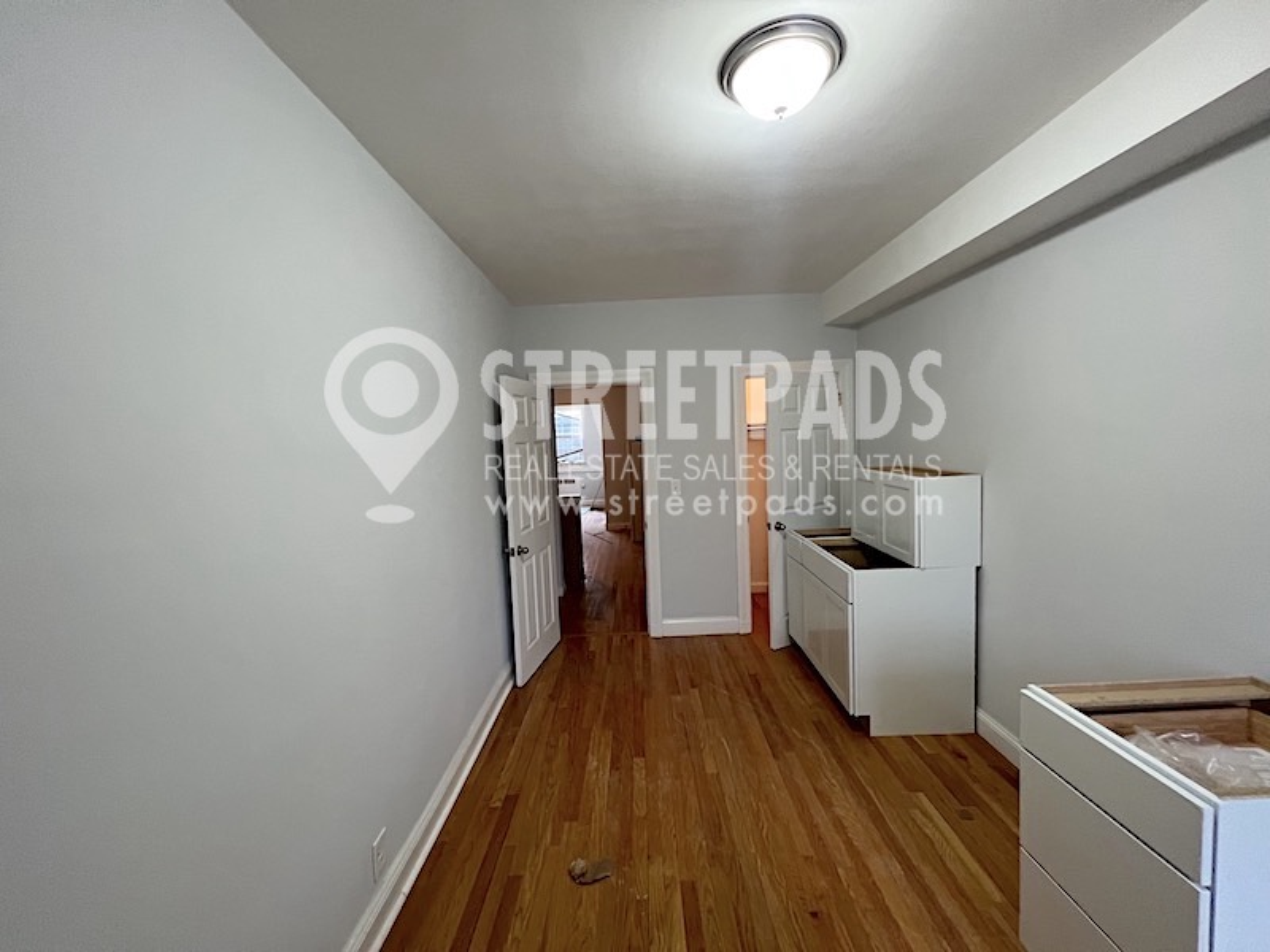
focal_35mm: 13
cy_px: 476
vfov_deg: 89.9
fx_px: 477
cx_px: 635
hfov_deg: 106.2
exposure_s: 1/60
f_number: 1.8
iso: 250
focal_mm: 1.57
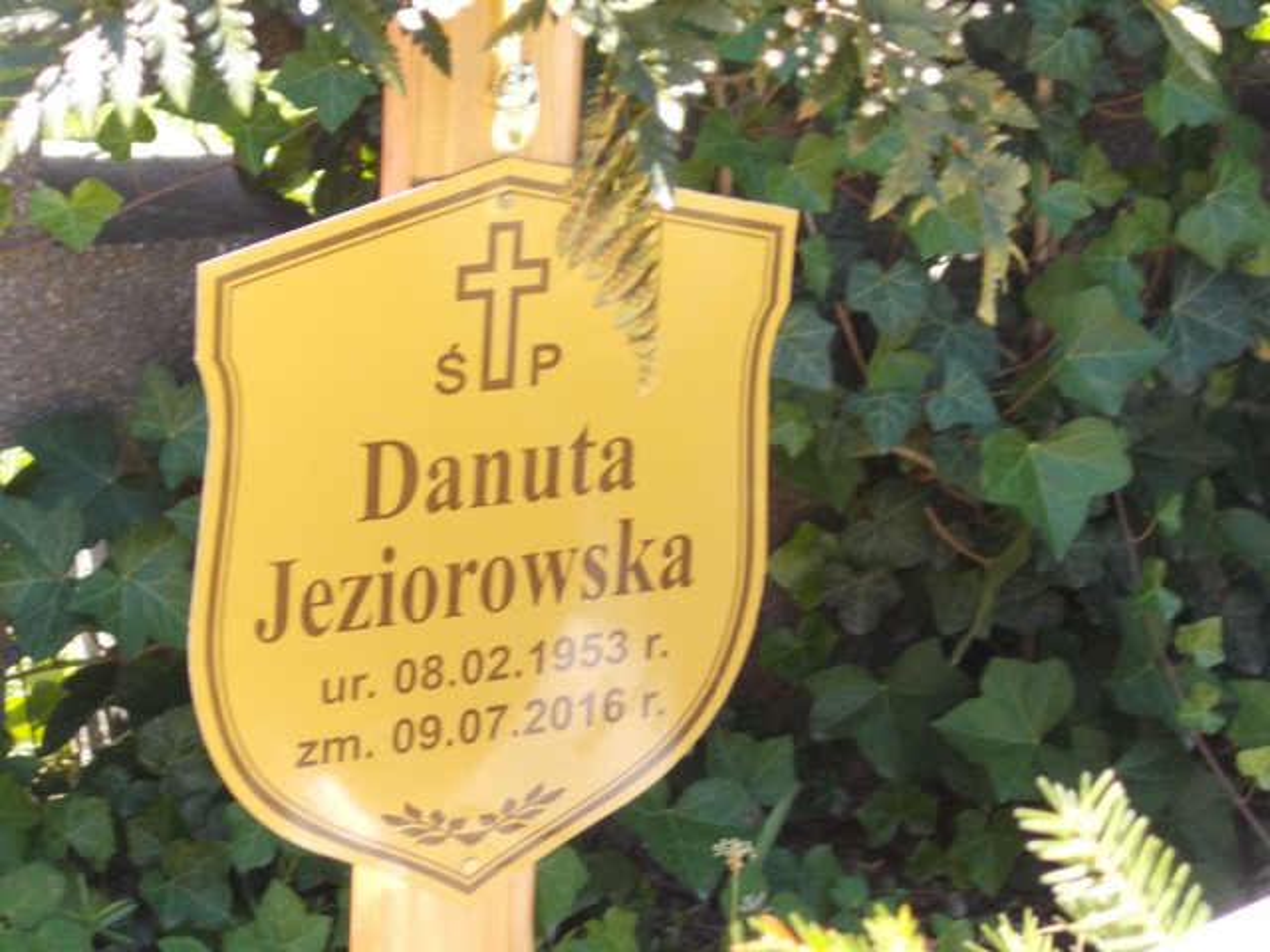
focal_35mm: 130
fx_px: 4769
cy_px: 476
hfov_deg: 15.2
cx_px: 635
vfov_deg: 11.4
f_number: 6.5
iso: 200
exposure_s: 1/60
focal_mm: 23
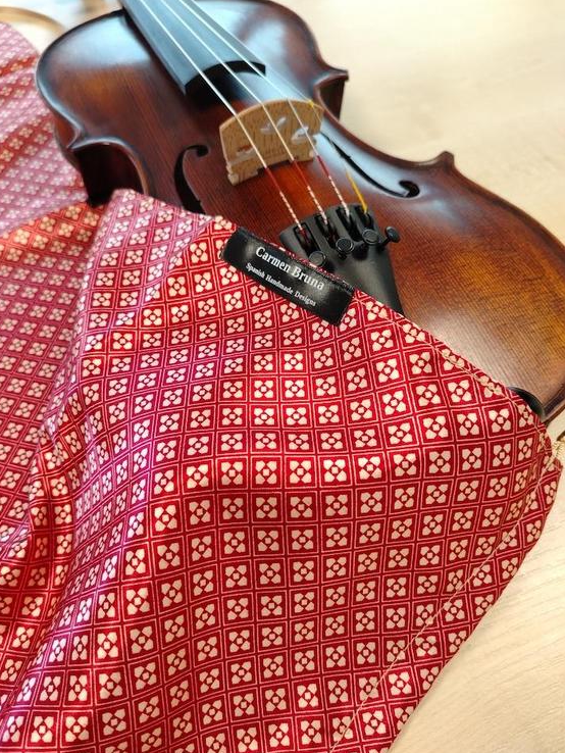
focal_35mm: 26
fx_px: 566
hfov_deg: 53.0
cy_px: 406
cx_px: 260
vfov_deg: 67.2
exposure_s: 1/50
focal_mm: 5.25
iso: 469
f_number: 1.75
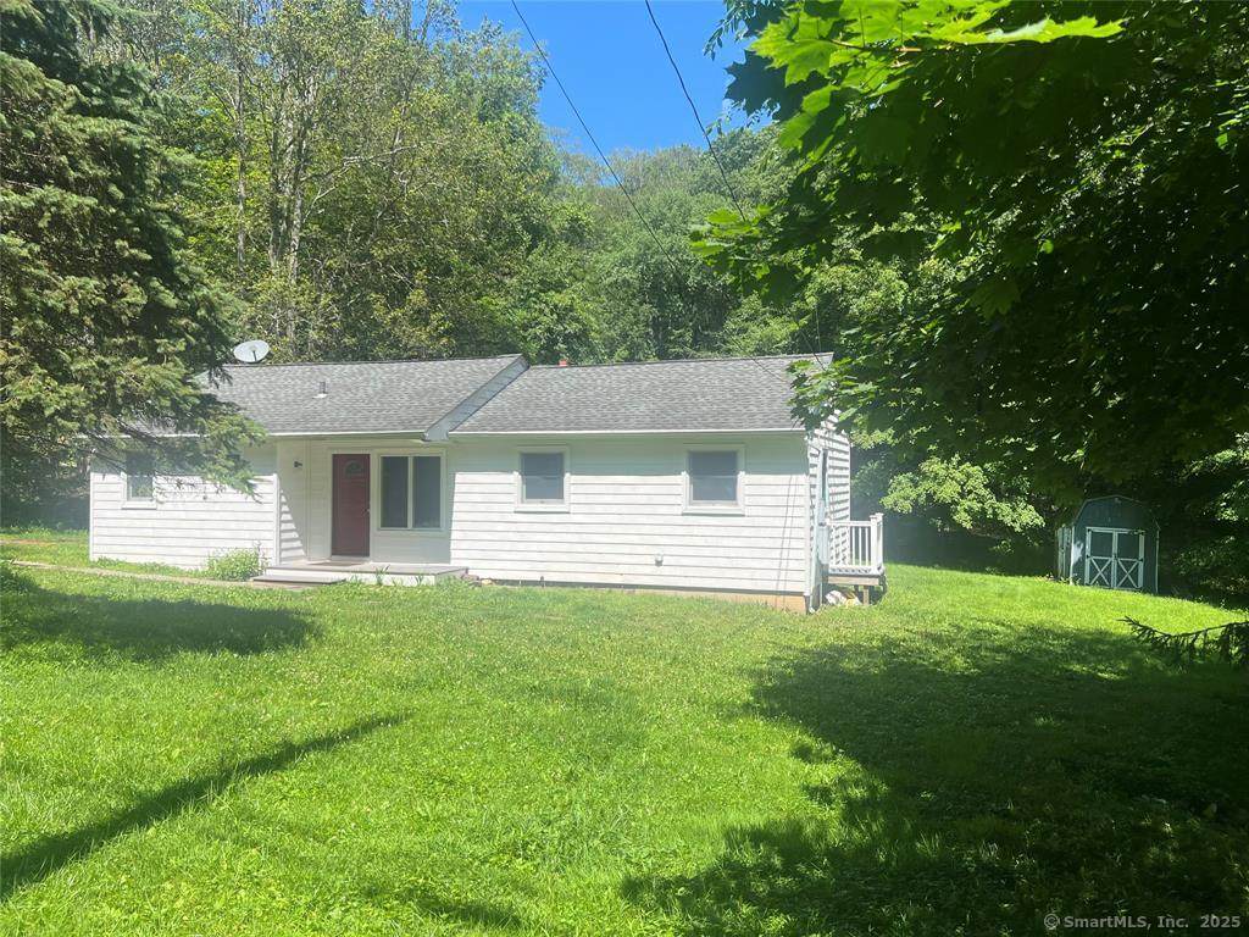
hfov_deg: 67.3
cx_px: 624
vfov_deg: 53.1
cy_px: 468
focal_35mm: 26
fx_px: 938
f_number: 1.5
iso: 50
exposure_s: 1/2457
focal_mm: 5.7
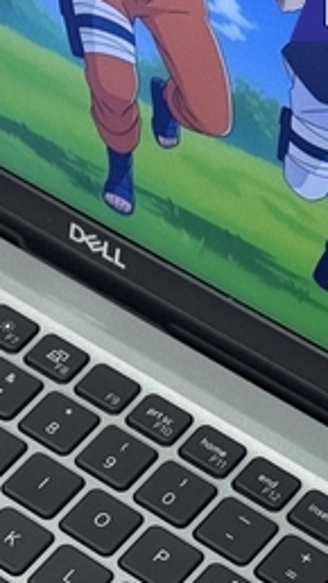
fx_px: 2506
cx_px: -143
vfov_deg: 13.1
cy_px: 601
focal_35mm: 162
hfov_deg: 7.4
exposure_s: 1/100
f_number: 1.78
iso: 64
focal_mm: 6.76
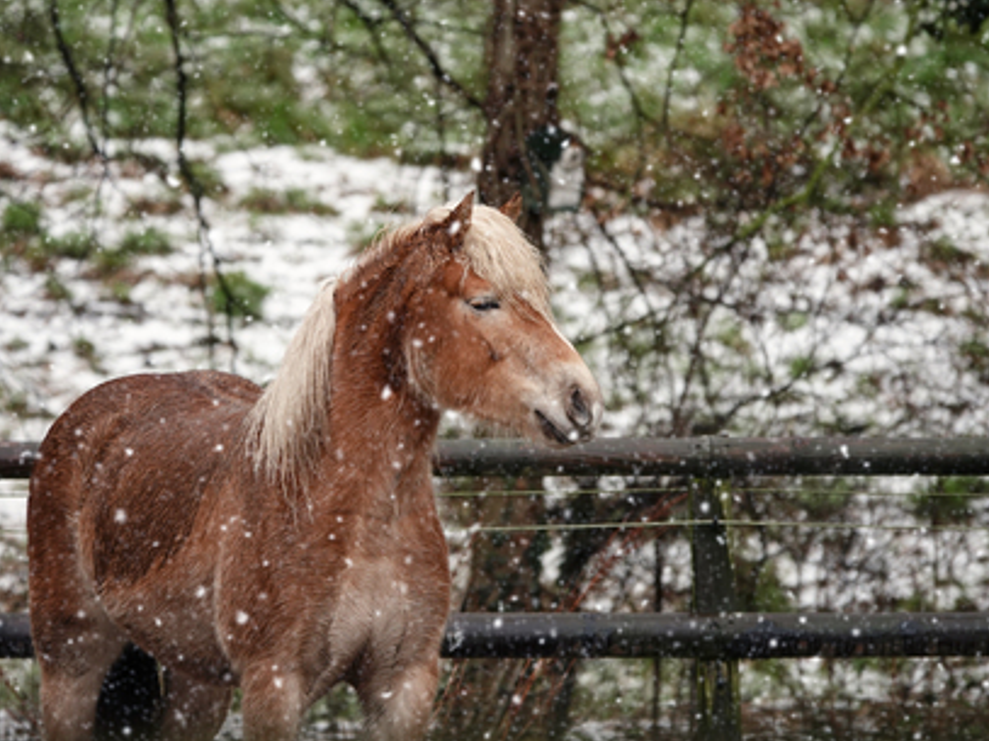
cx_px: 518
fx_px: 18651
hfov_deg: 3.0
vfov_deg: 2.3
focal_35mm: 653
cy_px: 370
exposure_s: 1/250
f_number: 4
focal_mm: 220
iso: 250
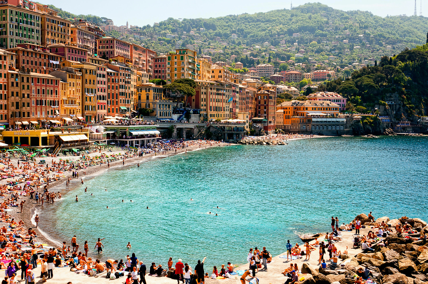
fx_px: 534
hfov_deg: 43.7
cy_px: 142
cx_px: 214
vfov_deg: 29.8
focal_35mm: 45
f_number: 29
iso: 200
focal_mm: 30
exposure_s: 1/40
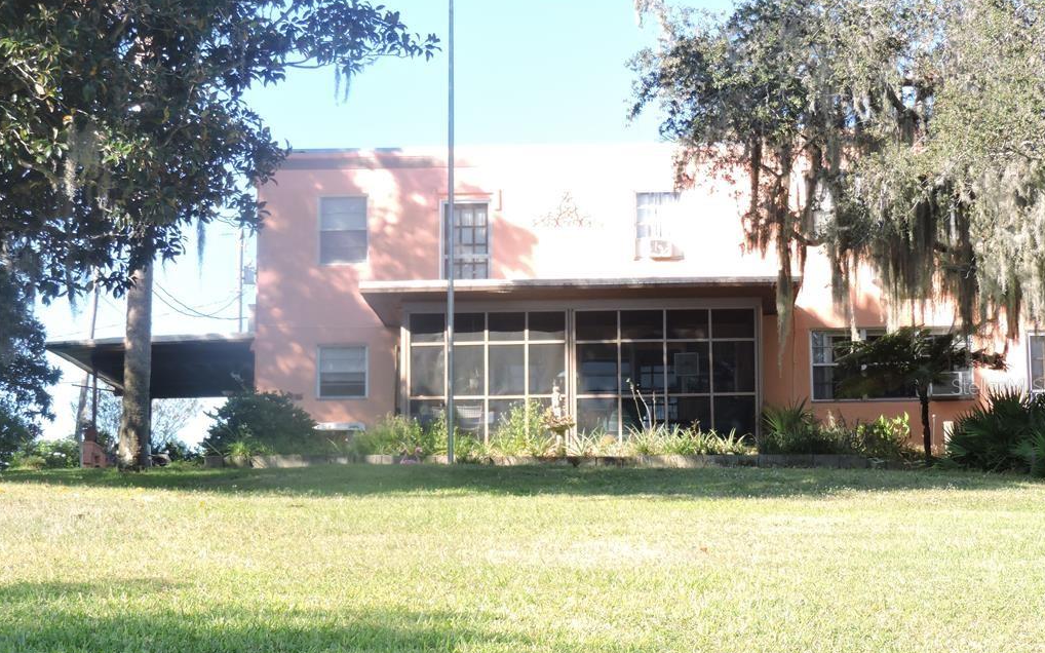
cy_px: 386
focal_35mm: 80
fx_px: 2278
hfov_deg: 25.8
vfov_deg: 16.3
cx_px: 522
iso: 280
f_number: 3.9
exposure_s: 1/400
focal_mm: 13.4
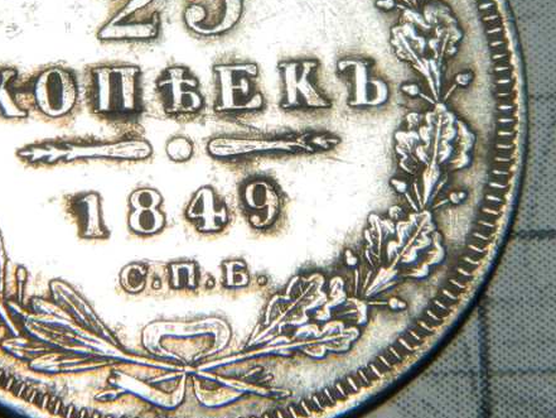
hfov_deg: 5.5
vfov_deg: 4.1
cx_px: 263
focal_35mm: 363
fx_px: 5832
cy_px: 104
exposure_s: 1/60
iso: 200
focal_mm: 27
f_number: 13.9
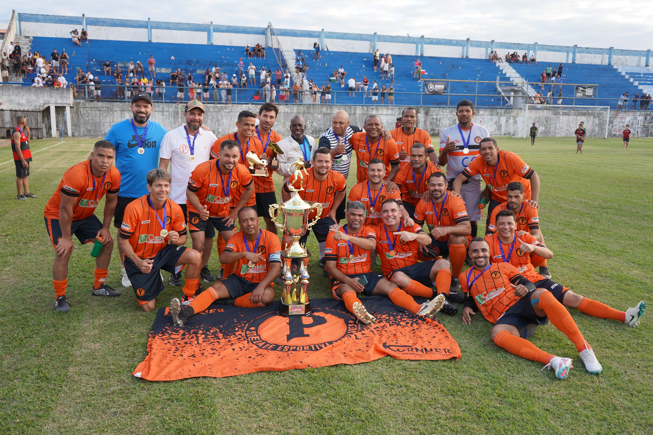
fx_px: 544
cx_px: 326
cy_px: 218
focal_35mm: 30
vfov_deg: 43.6
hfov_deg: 61.9
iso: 250
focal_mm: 30
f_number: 4
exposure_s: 1/160
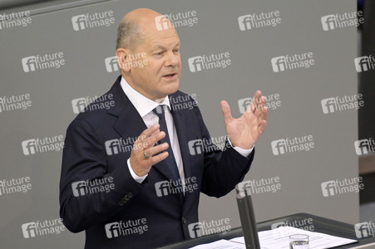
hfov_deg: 4.1
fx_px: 5204
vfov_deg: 2.7
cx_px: 188
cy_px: 124
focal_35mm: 500
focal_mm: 500
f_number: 5.6
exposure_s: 1/500
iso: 8000
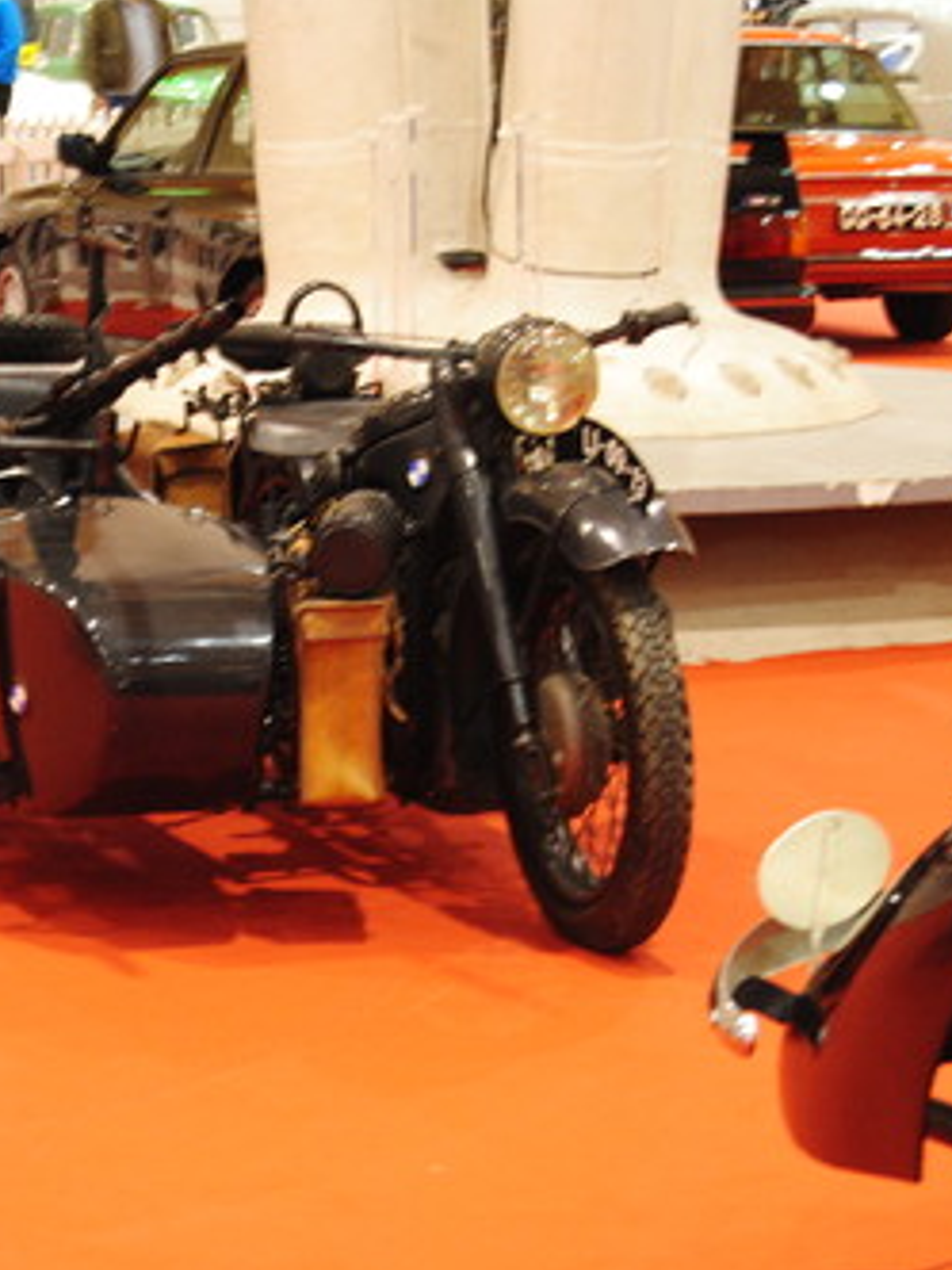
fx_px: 4144
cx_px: 310
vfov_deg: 17.4
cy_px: 637
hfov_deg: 13.1
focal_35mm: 113
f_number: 5.6
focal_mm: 52
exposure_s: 1/3
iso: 400
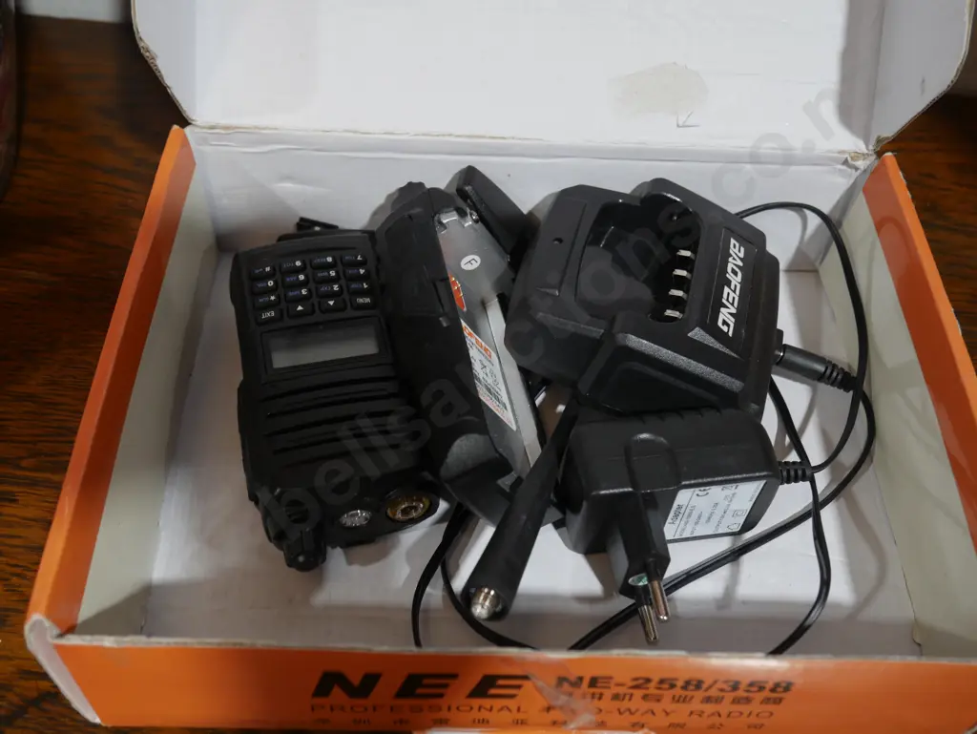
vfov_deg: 37.8
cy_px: 367
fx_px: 1073
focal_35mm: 38
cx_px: 488
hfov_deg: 49.0
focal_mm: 19
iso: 400
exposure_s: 1/60
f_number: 4.5
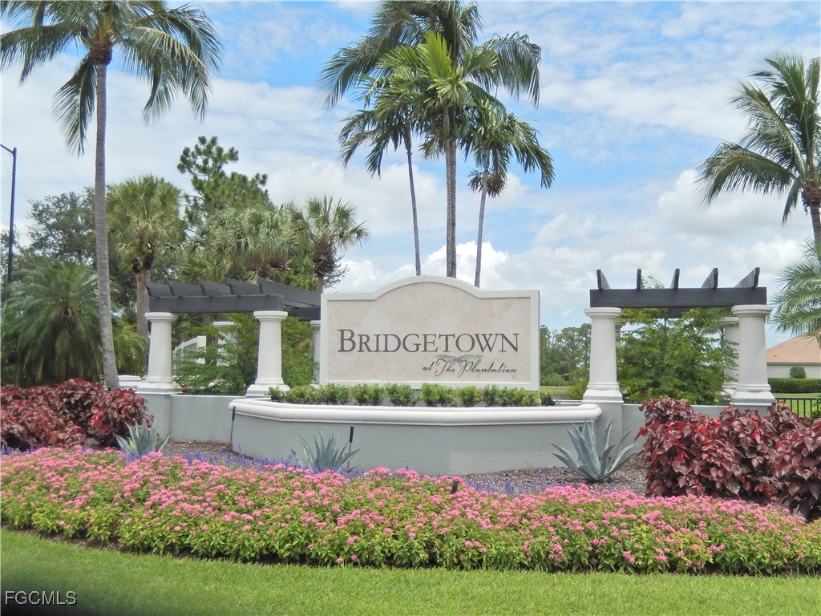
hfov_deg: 51.4
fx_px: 854
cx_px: 410
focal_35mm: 36
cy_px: 308
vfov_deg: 39.7
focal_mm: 6.5
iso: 125
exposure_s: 1/1250
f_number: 4
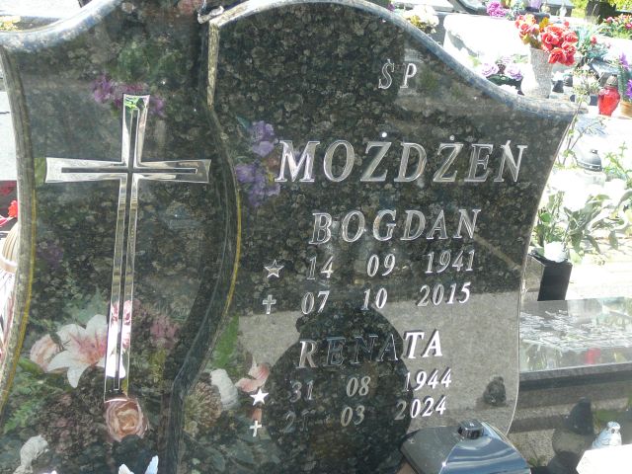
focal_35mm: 52
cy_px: 237
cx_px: 316
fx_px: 949
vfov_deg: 28.0
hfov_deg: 36.8
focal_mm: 7.8
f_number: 3.4
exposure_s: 1/160
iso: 80
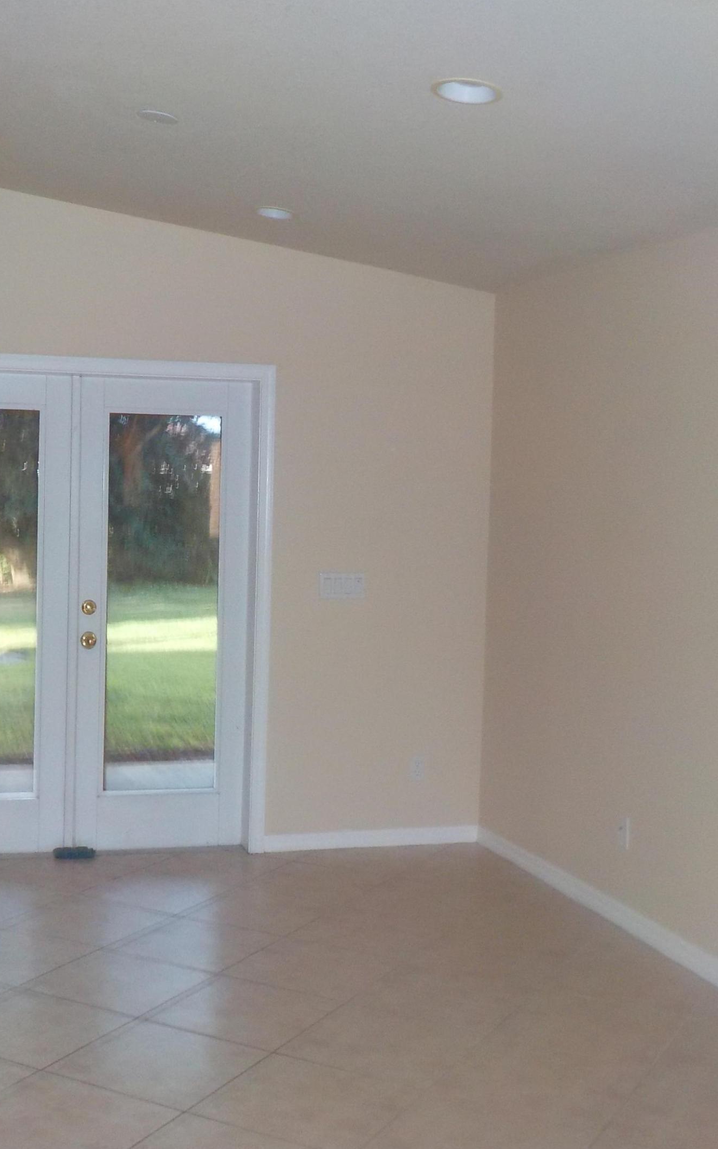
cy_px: 572
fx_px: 1346
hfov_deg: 29.6
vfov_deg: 46.2
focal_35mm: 43
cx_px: 226
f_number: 3.3
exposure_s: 1/30
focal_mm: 4.1
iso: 250
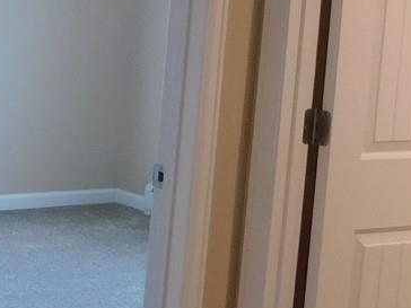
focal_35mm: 101
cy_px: -27
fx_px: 1199
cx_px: -208
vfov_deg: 14.3
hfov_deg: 17.5
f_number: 3
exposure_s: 1/30
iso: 160
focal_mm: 4
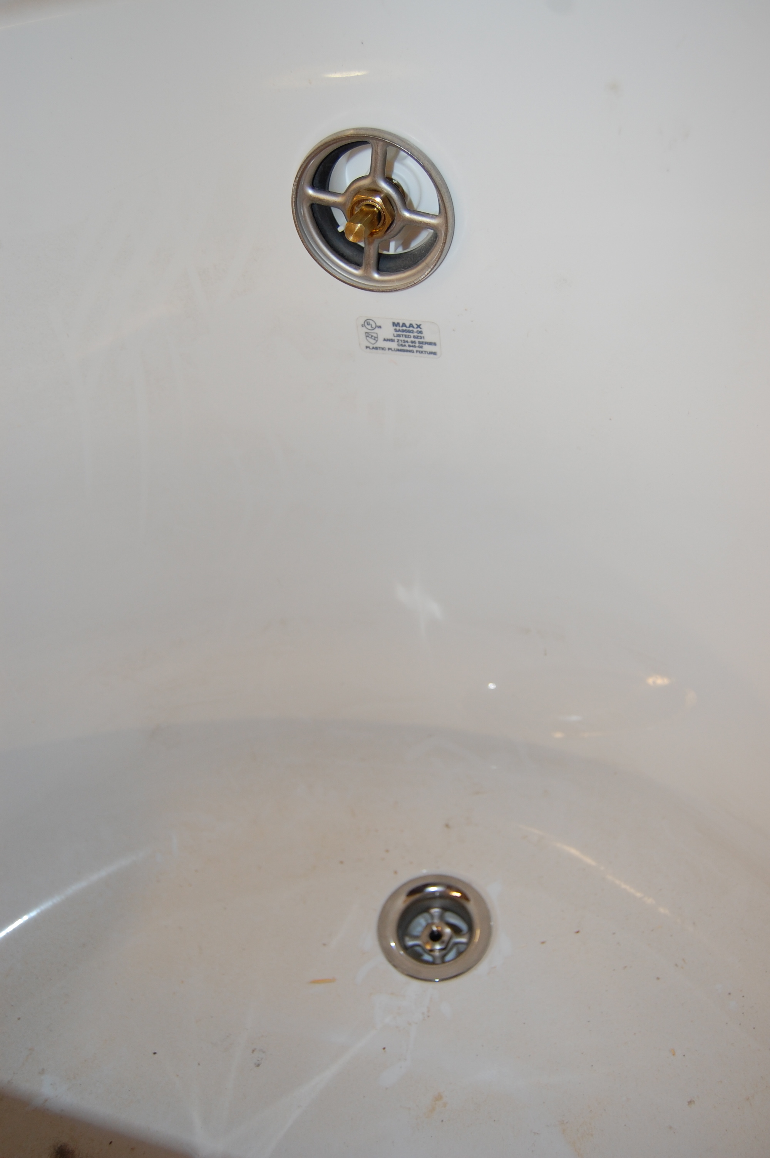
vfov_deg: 57.3
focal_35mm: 33
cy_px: 579
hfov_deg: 39.9
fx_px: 1061
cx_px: 385
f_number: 3.8
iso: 320
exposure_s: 1/60
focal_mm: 22
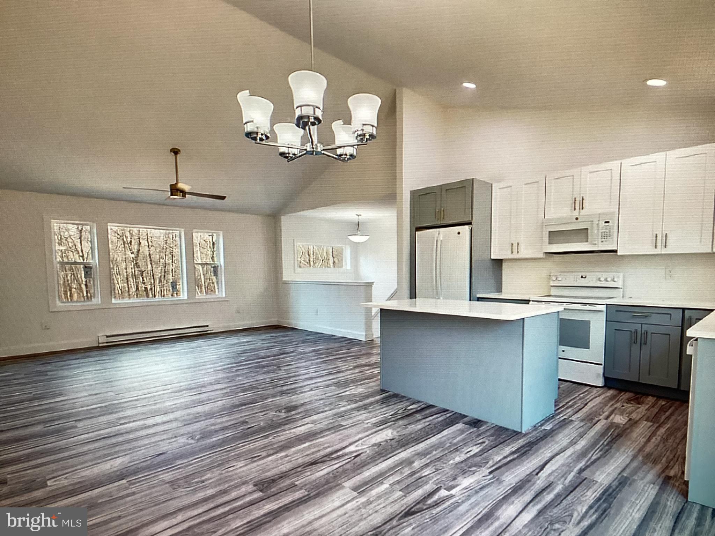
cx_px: 358
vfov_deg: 45.4
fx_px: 640
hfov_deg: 58.4
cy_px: 268
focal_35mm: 31
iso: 80
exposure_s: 1/60
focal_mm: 3.3
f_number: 2.4
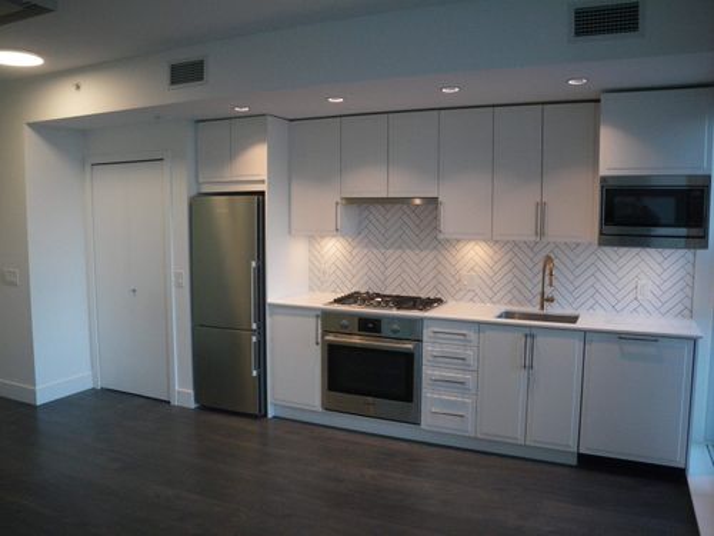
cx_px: 357
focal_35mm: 28
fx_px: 578
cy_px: 268
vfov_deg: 49.7
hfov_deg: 63.4
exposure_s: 1/50
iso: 200
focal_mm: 5
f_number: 3.5
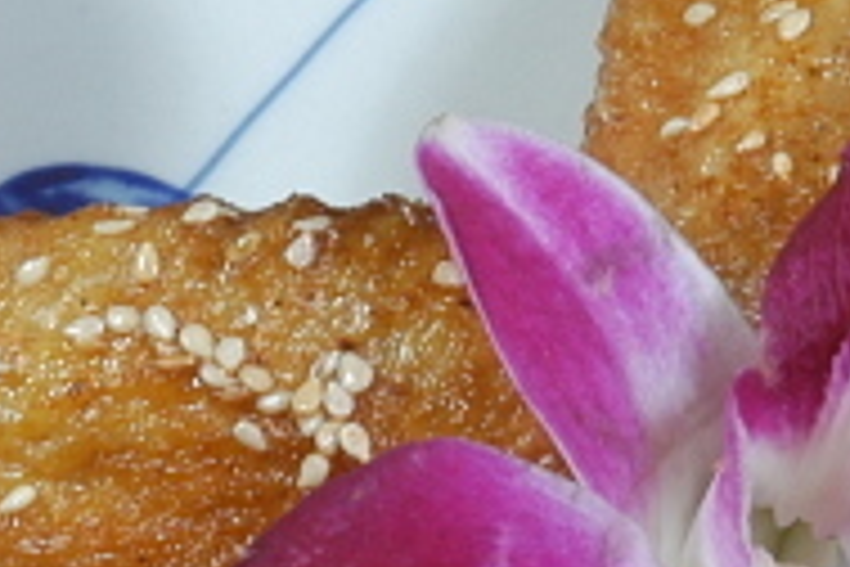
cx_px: 724
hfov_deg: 3.3
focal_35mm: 634
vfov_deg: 2.2
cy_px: 866
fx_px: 14968
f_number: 20
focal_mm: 78
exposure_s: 1/100
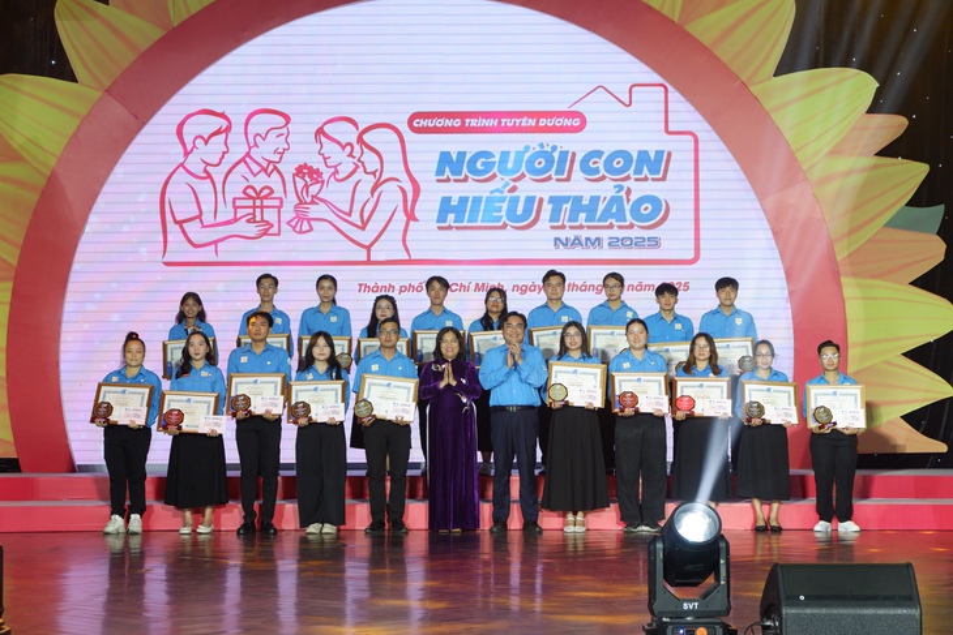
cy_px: 318
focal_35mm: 75
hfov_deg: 27.0
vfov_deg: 18.2
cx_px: 476
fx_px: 1986
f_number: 5.6
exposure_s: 1/105
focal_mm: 50
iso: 1000
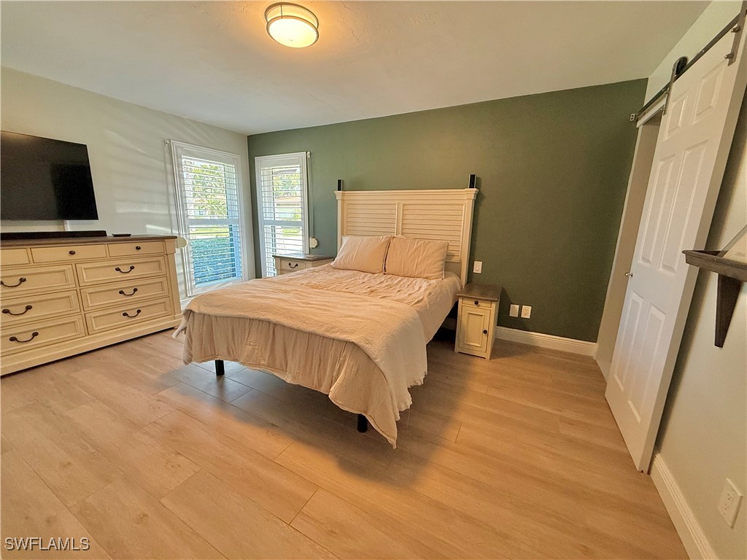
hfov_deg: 102.1
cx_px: 374
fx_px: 302
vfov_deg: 85.7
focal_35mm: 14
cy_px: 280
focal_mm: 2.22
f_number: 2.2
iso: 320
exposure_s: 1/120
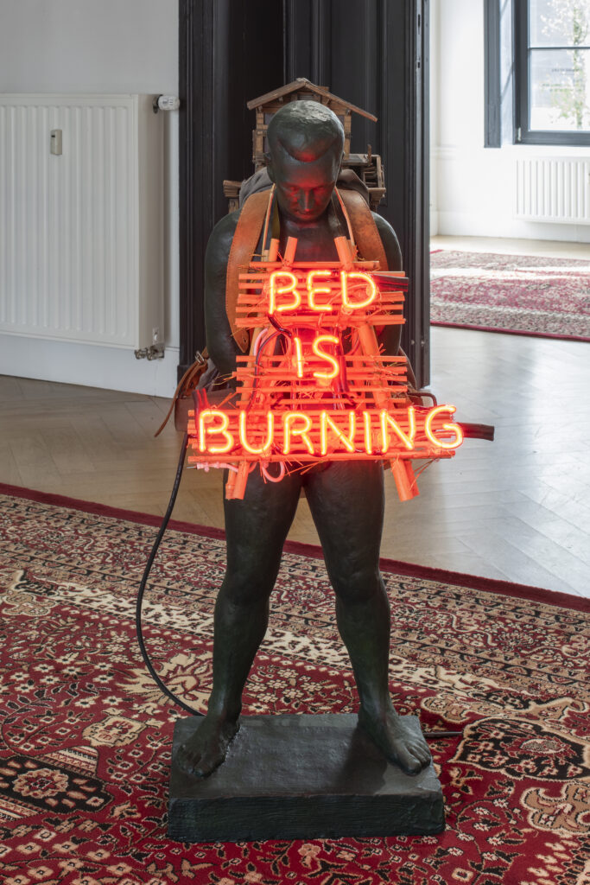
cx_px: 295
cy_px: 442
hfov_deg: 37.9
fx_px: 860
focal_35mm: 35
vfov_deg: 54.4
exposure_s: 1/1.67
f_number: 10
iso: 100
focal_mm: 35
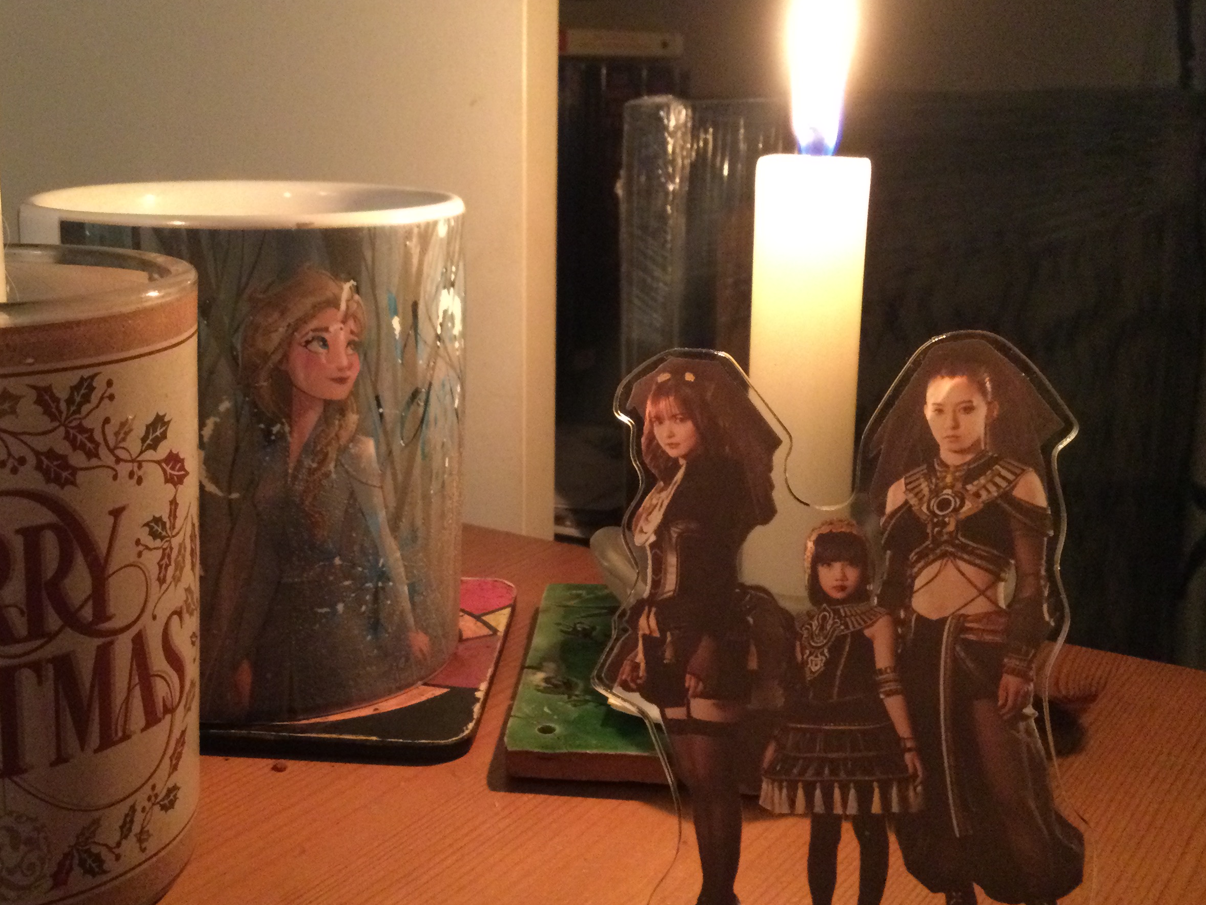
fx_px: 1498
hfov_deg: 43.7
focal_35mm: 43
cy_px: 494
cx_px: 500
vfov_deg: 33.6
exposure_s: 1/17
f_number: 2.4
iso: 500
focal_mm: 3.3
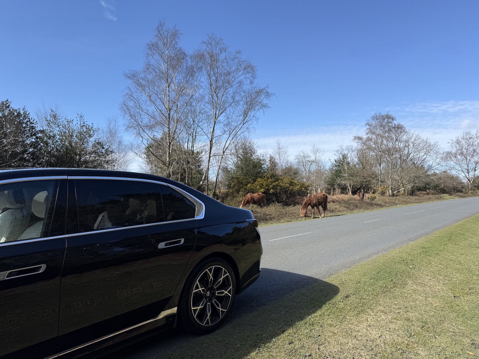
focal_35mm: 24
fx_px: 332
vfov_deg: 56.8
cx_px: 240
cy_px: 180
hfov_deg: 71.6
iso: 80
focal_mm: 6.76
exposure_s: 1/2232
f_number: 1.78
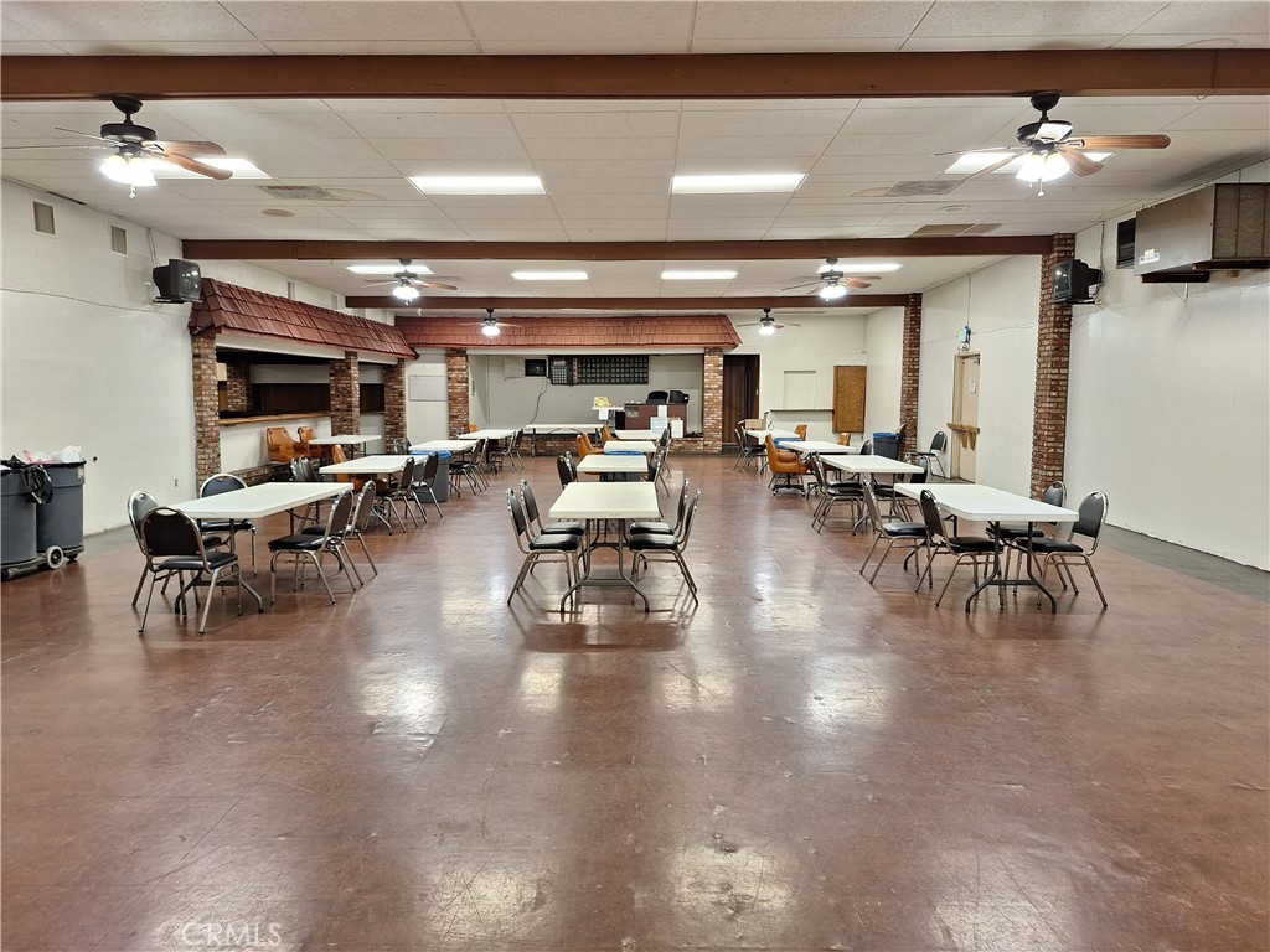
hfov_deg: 73.9
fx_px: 844
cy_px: 476
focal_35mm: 23
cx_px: 635
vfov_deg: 58.9
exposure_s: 1/40
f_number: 1.8
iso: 160
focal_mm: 5.54
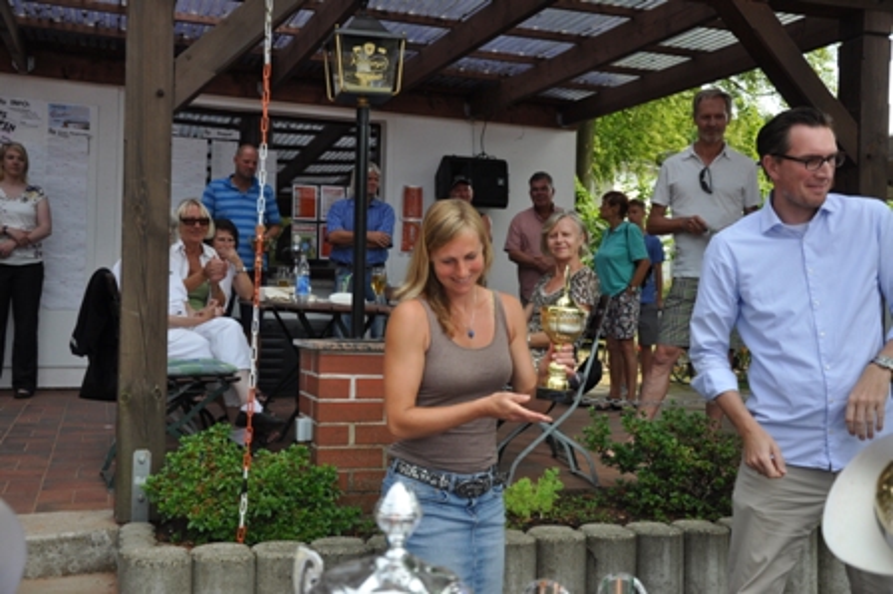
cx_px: 446
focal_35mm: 39
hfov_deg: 49.6
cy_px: 297
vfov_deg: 34.2
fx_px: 967
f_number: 4.5
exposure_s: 1/1000
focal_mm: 26
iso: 400
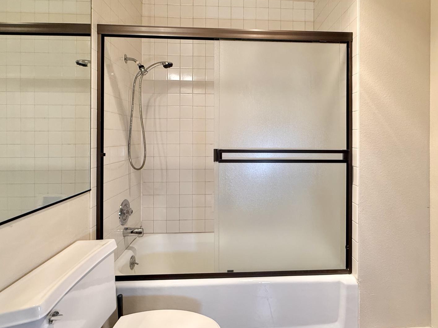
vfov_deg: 68.2
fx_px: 240
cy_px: 136
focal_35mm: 19
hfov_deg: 84.2
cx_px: 248
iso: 200
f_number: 2.2
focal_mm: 2.22
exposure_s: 1/120
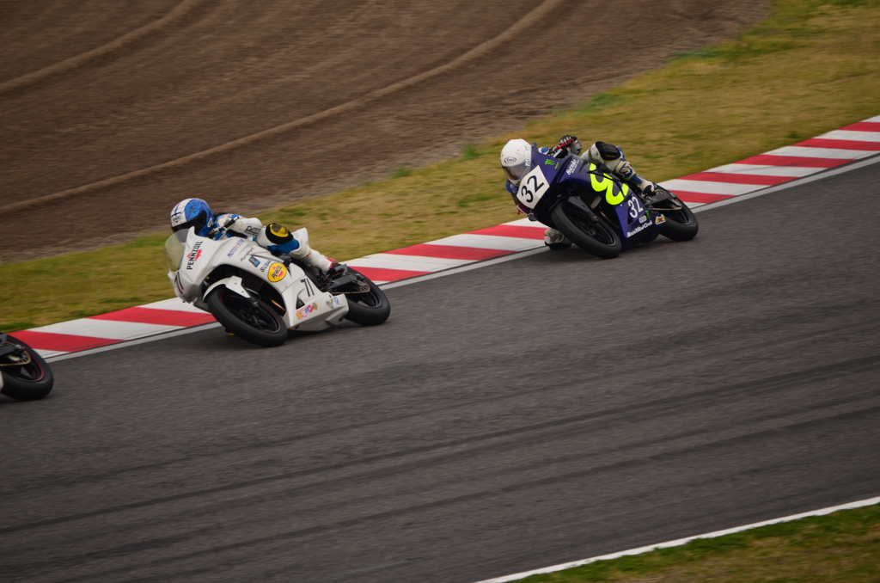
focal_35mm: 450
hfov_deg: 4.6
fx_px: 10976
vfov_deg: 3.0
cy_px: 292
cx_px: 440
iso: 200
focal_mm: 300
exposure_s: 1/320
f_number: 5.6
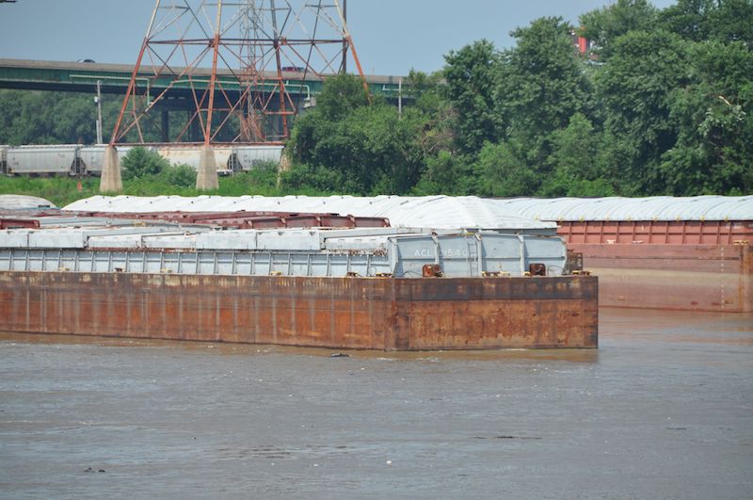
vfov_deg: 5.4
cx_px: 376
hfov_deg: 8.1
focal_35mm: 255
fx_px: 5326
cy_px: 250
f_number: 7.1
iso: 200
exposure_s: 1/800
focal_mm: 170
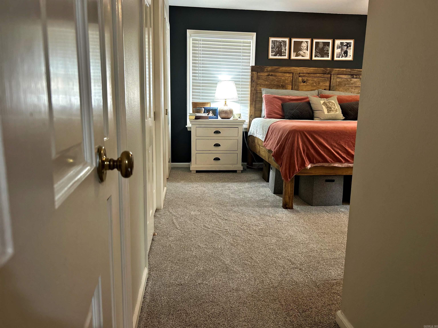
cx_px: 219
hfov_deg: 67.3
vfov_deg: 53.1
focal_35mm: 26
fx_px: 329
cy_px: 164
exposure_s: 1/60
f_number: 1.5
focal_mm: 5.7
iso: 200
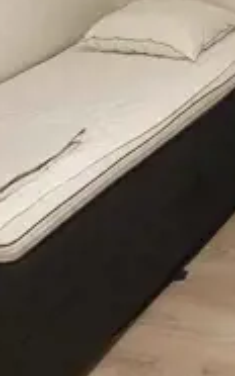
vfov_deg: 23.6
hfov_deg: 15.6
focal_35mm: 82
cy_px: -42
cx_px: 241
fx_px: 842
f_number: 1.8
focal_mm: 5
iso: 320
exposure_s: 1/100
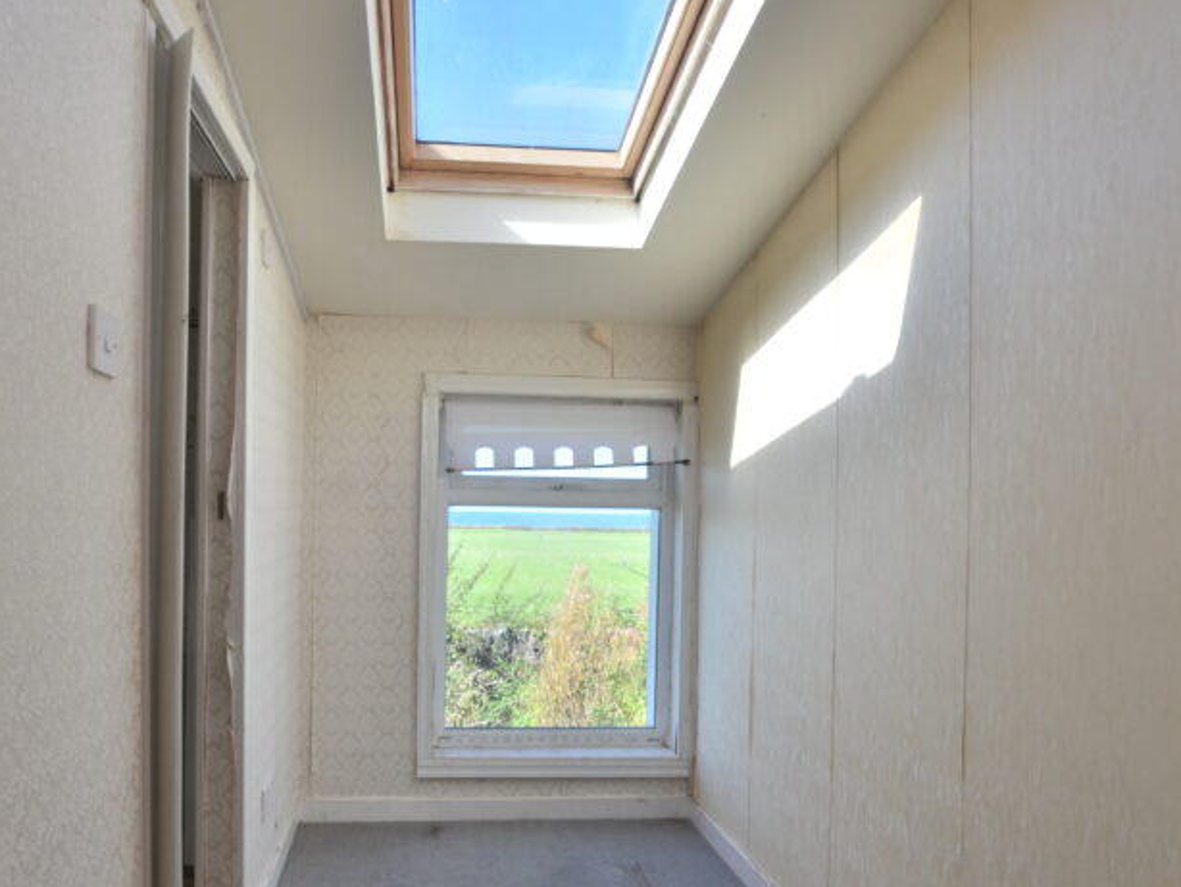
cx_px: 521
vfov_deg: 56.8
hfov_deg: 71.3
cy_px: 479
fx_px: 819
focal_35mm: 24
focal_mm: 10
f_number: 7.1
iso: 200
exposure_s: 1/200
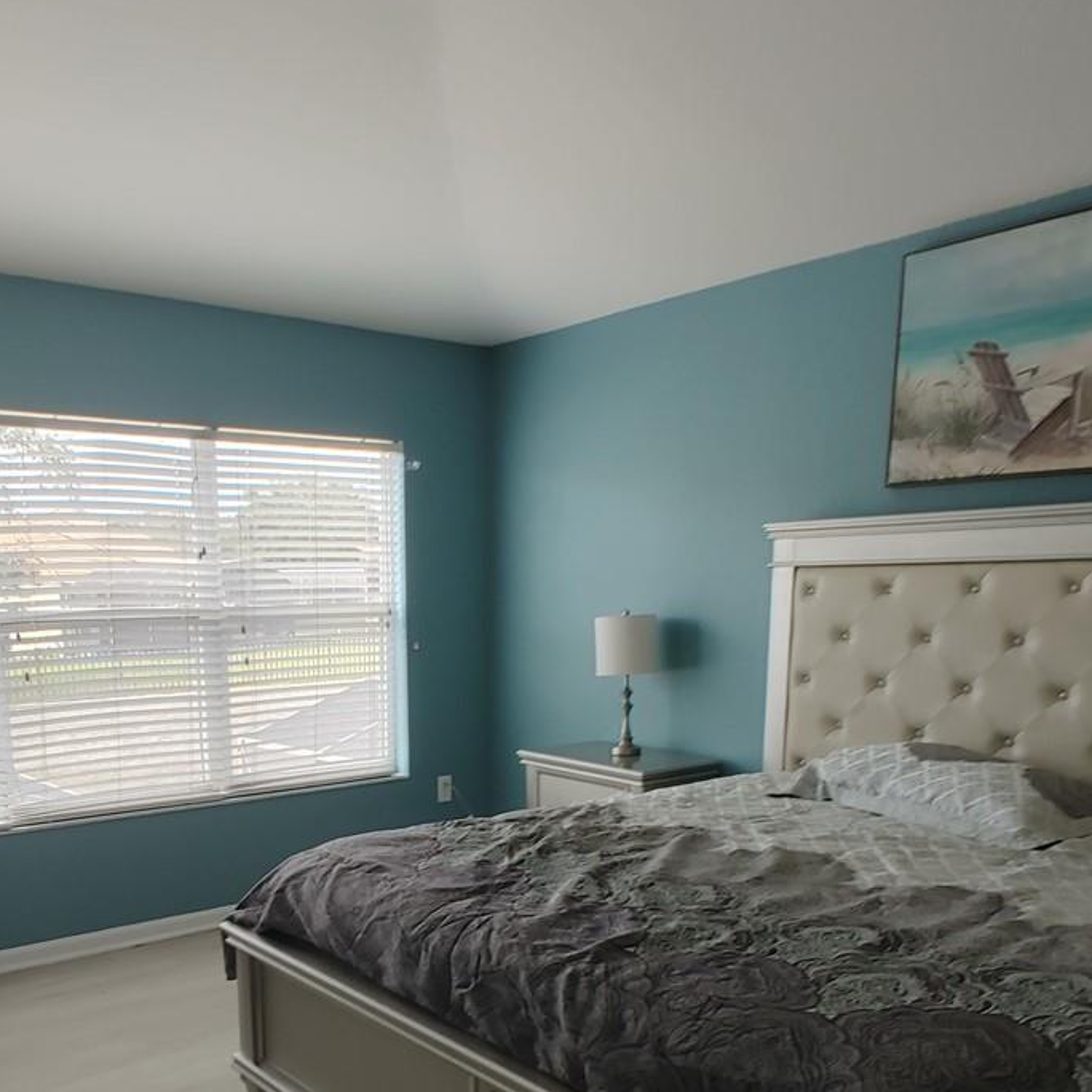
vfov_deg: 50.1
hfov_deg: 51.9
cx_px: 404
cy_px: 837
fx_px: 1106
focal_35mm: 31
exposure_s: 1/50
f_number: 1.9
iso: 50
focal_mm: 1.78
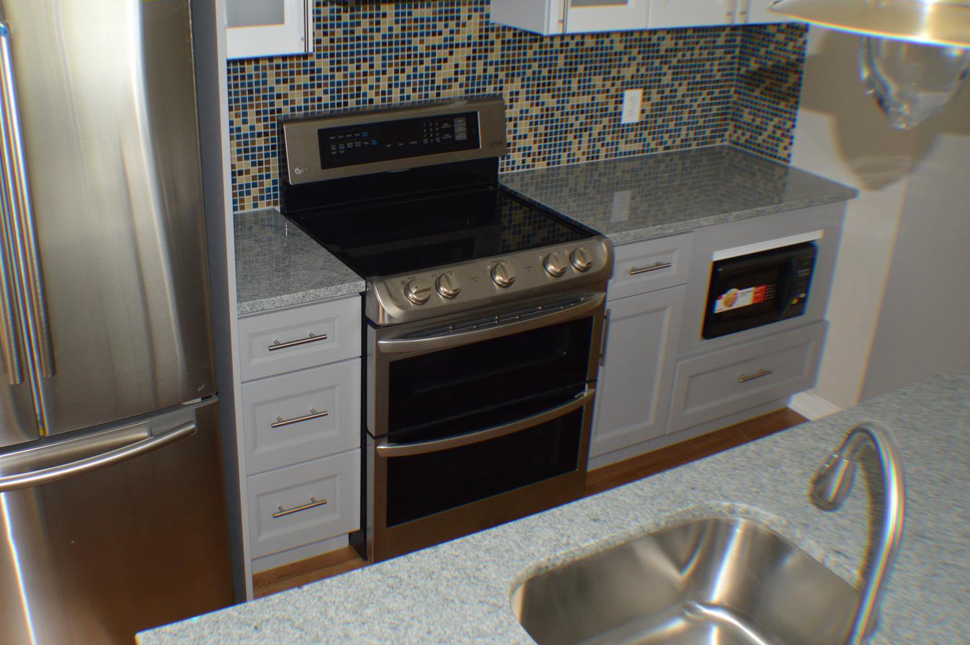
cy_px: 294
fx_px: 1211
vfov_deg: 29.8
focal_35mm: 45
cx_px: 360
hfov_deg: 43.3
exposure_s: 1/60
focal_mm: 22
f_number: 3.5
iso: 560
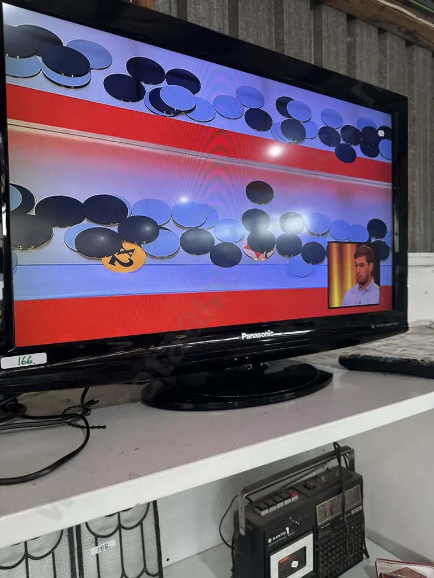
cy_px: 289
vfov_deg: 71.6
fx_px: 401
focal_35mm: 24
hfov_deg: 56.8
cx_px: 217
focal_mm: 6.86
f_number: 1.78
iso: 100
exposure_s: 1/100
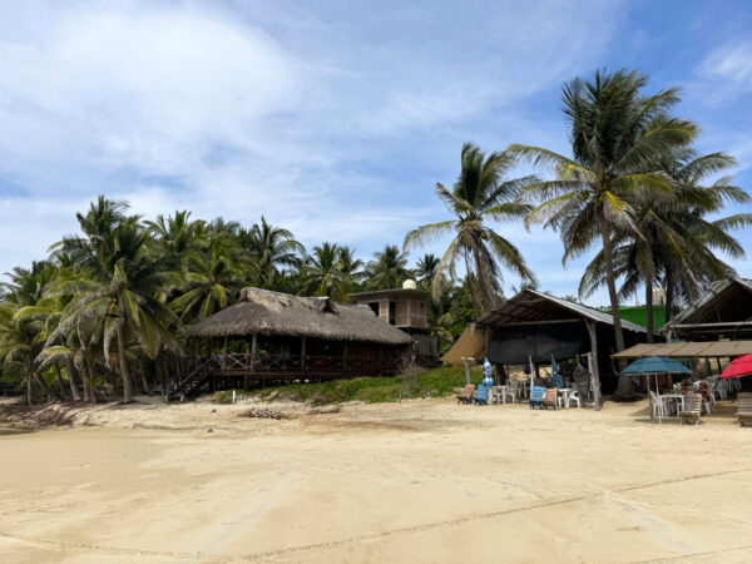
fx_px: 521
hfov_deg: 71.6
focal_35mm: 24
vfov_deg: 56.8
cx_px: 376
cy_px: 282
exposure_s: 1/7937
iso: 80
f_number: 1.8
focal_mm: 6.8
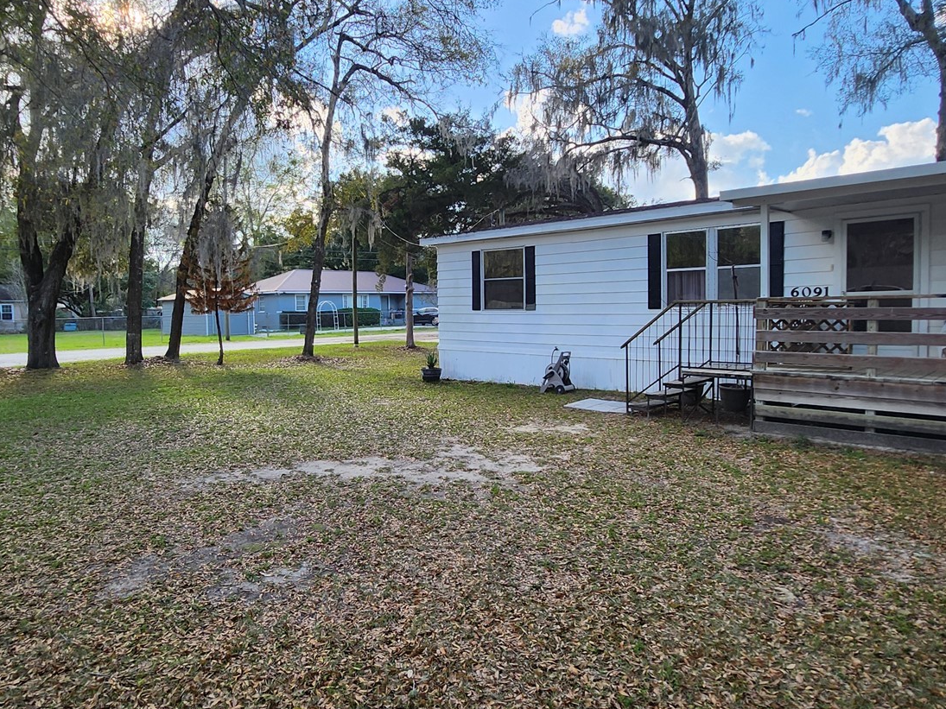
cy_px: 340
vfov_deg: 68.6
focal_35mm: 19
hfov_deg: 84.4
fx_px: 519
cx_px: 425
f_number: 2.2
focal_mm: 1.7
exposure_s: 1/273
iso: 32
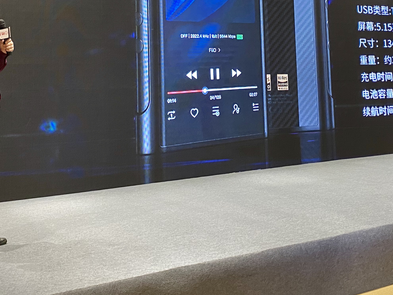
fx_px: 602
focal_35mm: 53
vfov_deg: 26.6
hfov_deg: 36.0
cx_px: 241
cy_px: 31
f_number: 1.8
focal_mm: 4.25
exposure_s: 1/50
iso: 400
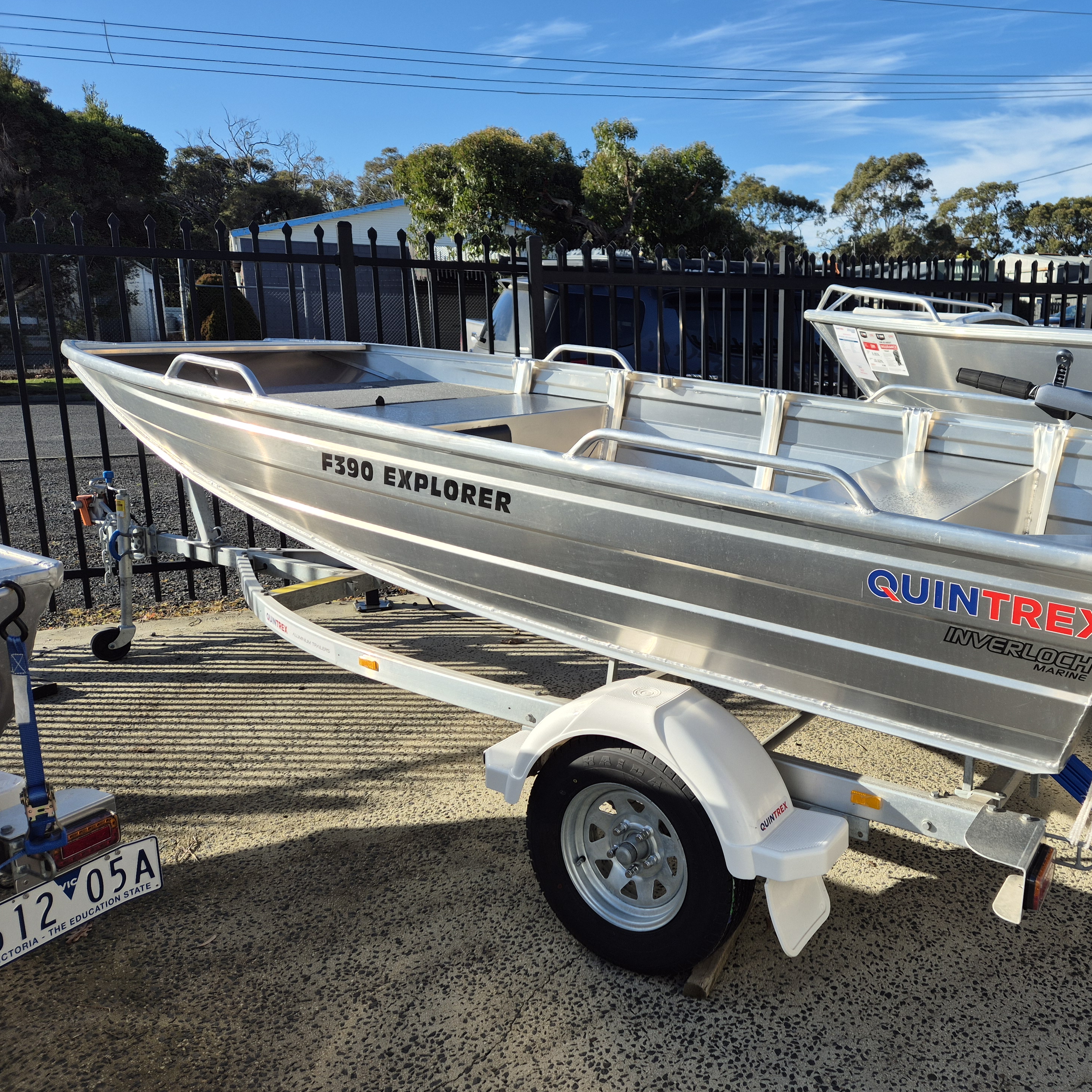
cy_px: 553
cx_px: 750
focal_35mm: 28
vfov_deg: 57.3
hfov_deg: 55.8
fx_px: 999
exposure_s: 1/1368
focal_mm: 5.4
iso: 25
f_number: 1.8
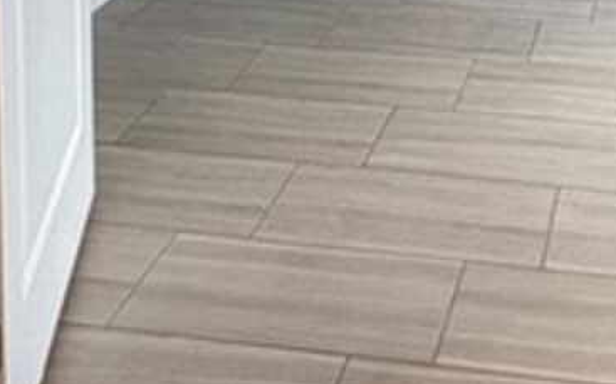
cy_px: -309
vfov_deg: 16.0
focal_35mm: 69
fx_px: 1158
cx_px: 547
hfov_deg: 28.7
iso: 160
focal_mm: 2.22
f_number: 2.2
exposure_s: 1/120
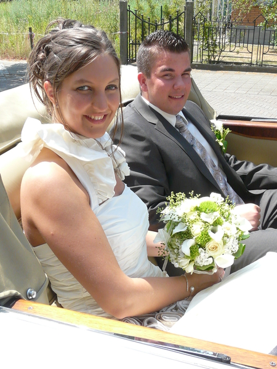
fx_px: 459
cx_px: 138
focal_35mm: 43
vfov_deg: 43.9
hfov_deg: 33.6
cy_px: 184
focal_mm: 4.6
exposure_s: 1/250
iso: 100
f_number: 4.5
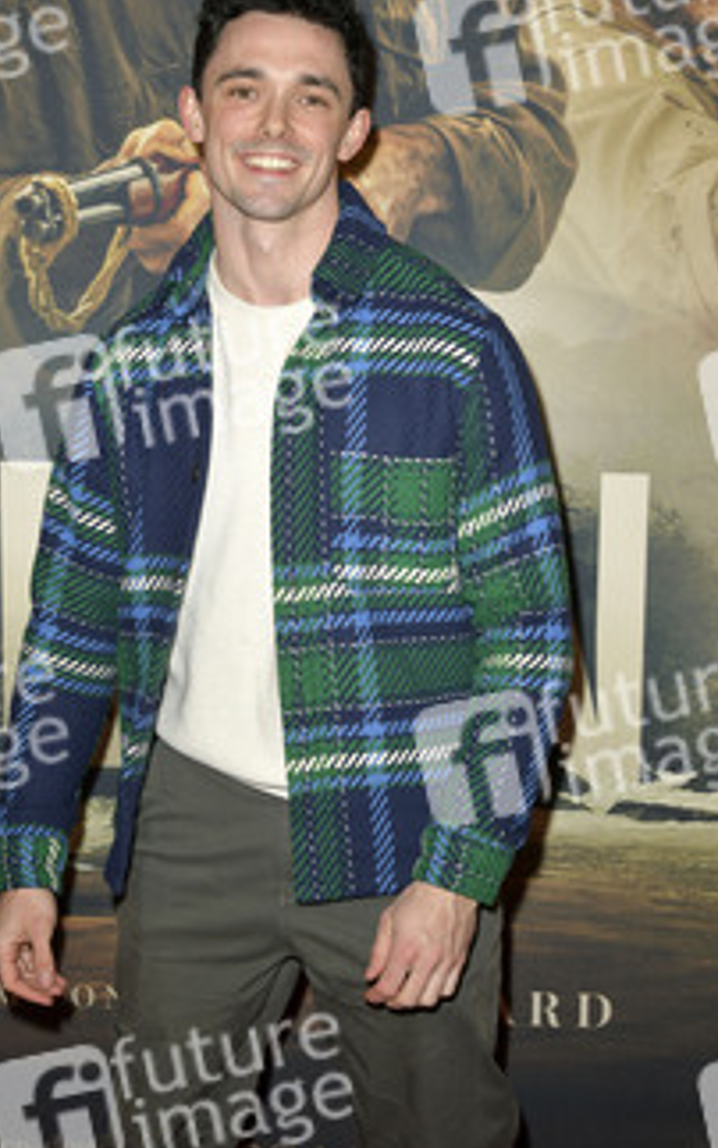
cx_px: 274
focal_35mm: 63
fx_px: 1972
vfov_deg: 32.5
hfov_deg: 20.6
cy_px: 565
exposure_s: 1/250
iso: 250
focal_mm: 50
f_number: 5.6
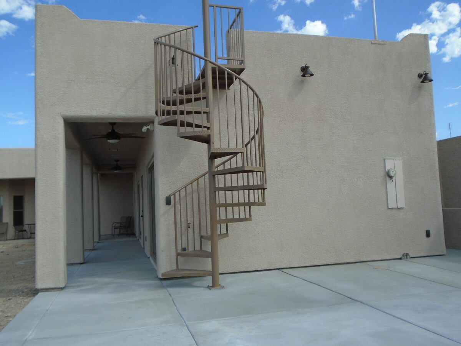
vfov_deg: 45.4
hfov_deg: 58.4
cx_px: 230
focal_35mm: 31
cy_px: 173
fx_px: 413
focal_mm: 5.5
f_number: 3.5
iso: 100
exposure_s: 1/1000
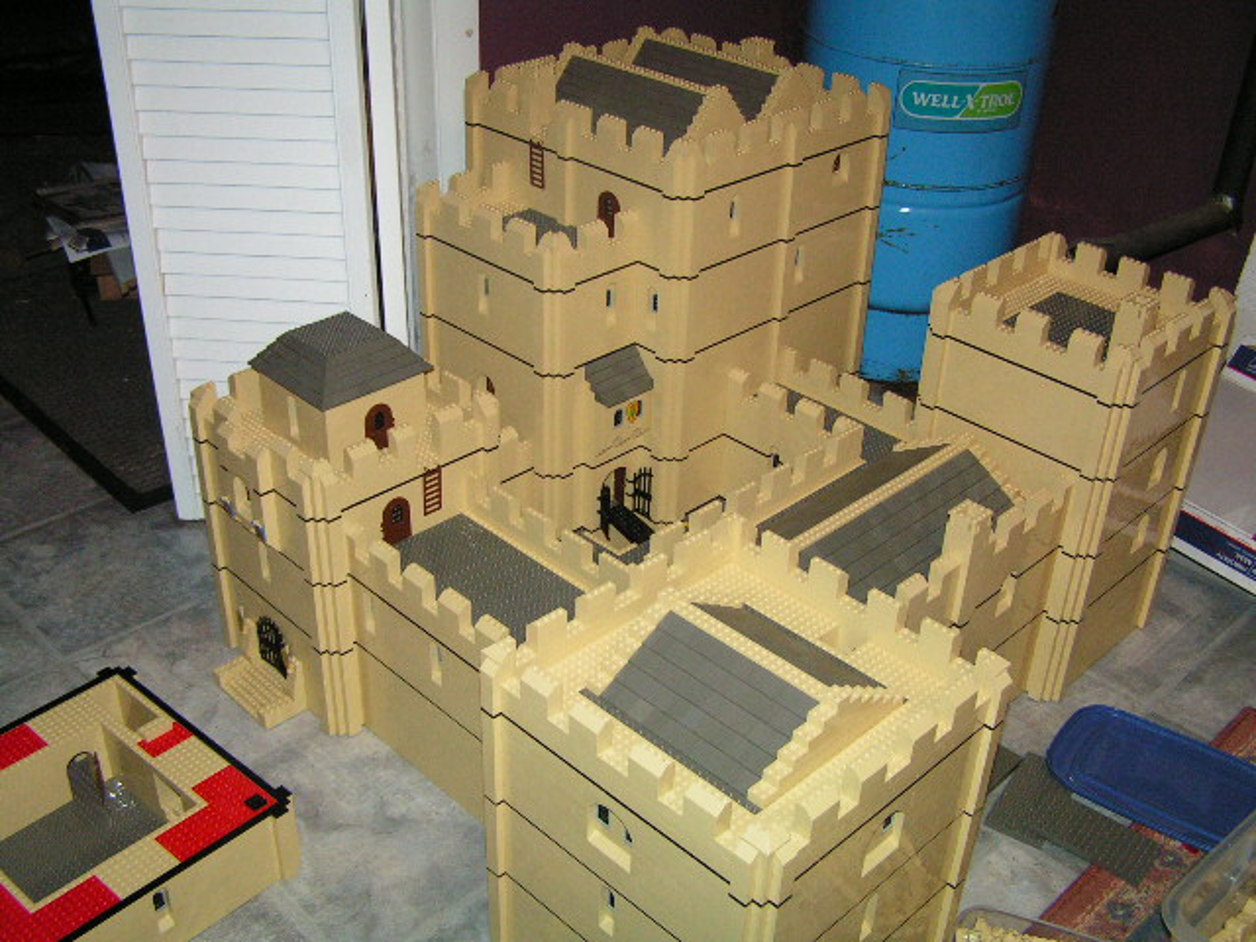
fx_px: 1379
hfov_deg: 49.0
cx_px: 628
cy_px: 471
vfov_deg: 37.7
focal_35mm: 38
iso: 200
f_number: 2.8
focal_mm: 6.3
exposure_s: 1/40
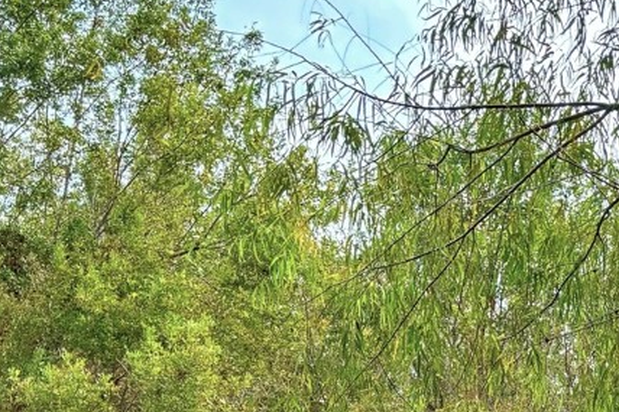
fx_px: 1667
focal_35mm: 97
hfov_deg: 20.6
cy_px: 791
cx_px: 554
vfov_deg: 12.6
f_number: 1.6
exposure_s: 1/1233
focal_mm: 5.96
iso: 50
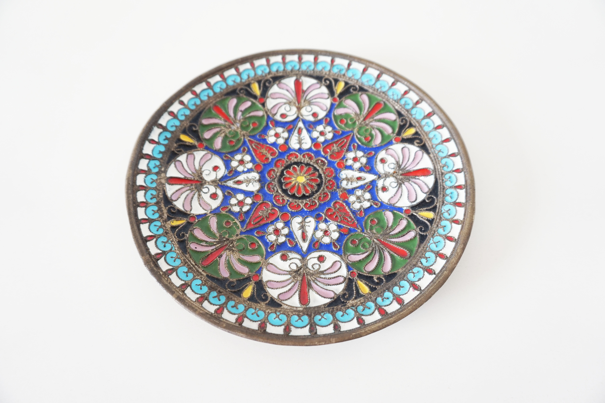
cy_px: 202
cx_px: 302
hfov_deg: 73.8
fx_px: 403
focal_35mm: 24
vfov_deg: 53.1
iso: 250
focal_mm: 16
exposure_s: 1/60
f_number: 4
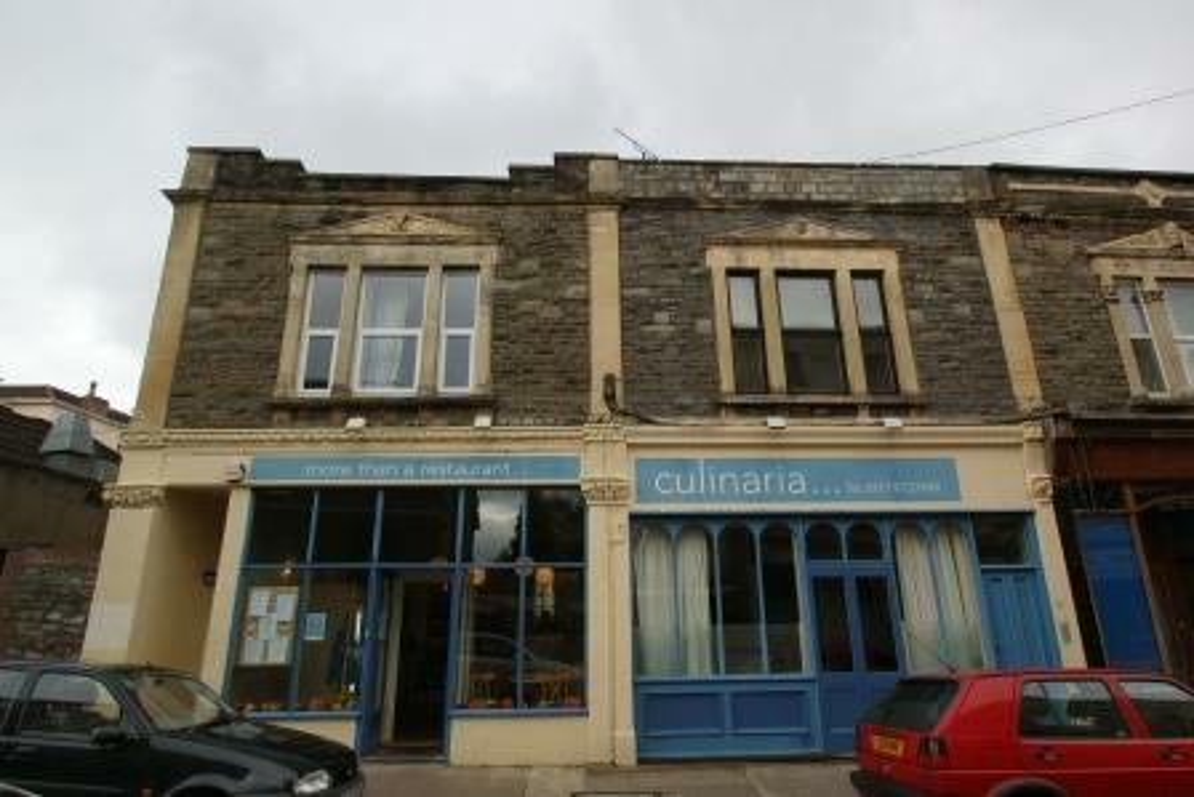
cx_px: 597
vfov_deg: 63.3
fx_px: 647
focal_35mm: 20
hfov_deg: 85.4
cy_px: 398
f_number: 8
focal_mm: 13
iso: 100
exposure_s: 1/60
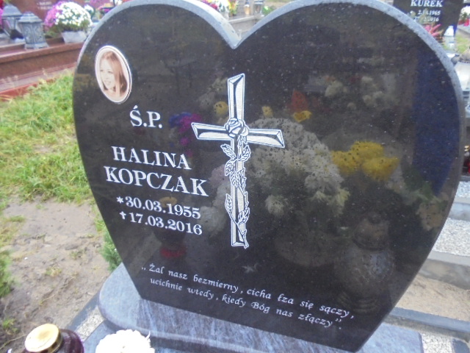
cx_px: 235
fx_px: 353
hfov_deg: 67.3
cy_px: 176
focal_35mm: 26
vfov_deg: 53.1
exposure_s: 1/20
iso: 400
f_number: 3.5
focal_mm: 4.6
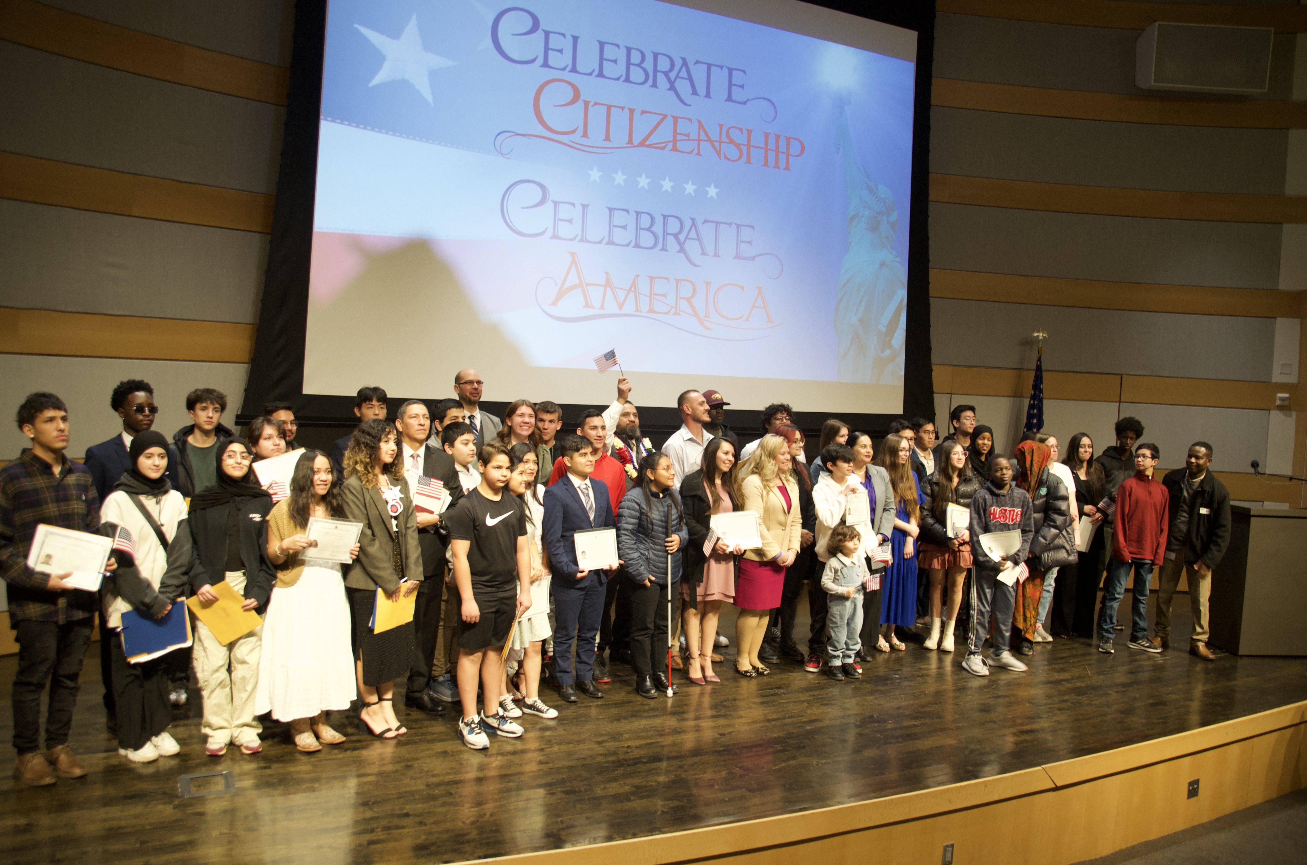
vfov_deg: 47.7
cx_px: 654
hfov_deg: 67.5
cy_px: 432
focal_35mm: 27
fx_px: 978
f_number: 3.5
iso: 900
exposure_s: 1/30
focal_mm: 18
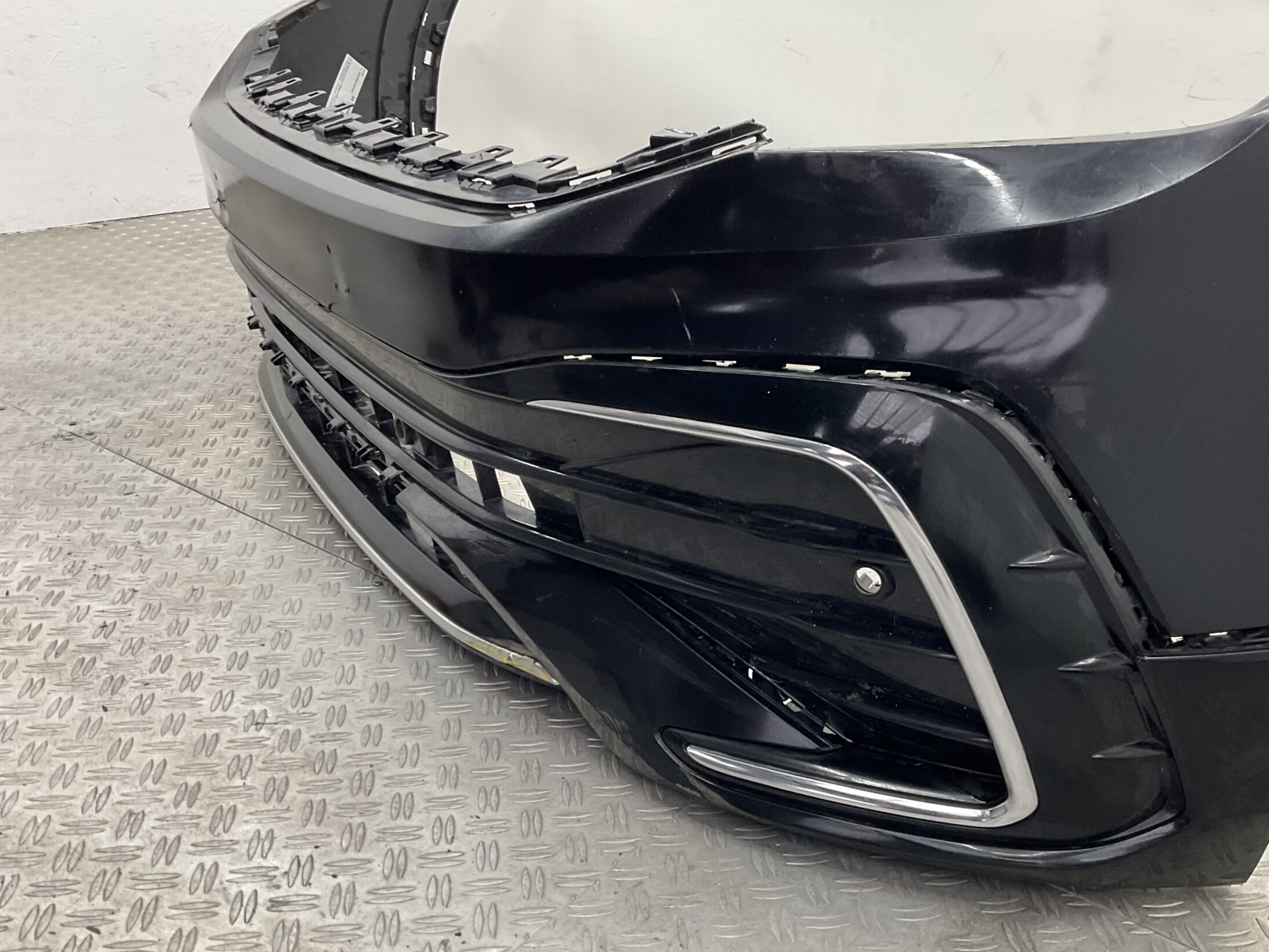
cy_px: 476
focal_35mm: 34
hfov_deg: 53.8
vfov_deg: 41.8
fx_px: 1246
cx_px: 715
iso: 50
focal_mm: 3
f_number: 1.8
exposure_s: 1/100
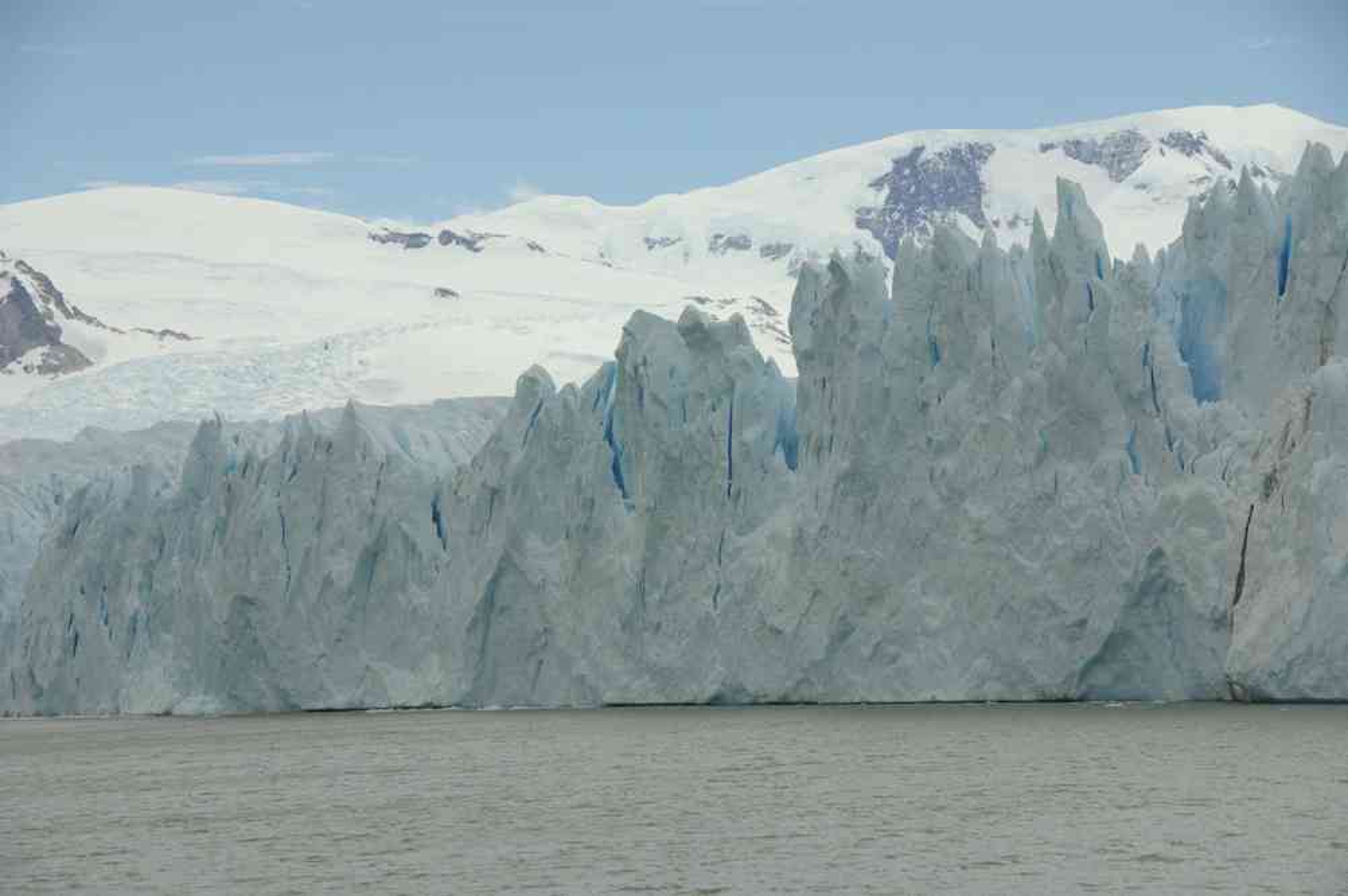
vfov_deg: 10.7
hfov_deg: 16.1
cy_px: 448
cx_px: 674
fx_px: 4769
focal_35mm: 128
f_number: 9.5
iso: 100
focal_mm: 85
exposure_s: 1/350
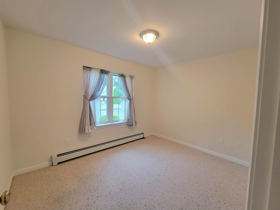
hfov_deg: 106.2
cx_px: 140
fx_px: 105
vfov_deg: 89.9
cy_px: 105
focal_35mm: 13
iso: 320
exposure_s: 1/60.2
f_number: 2.2
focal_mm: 2.2
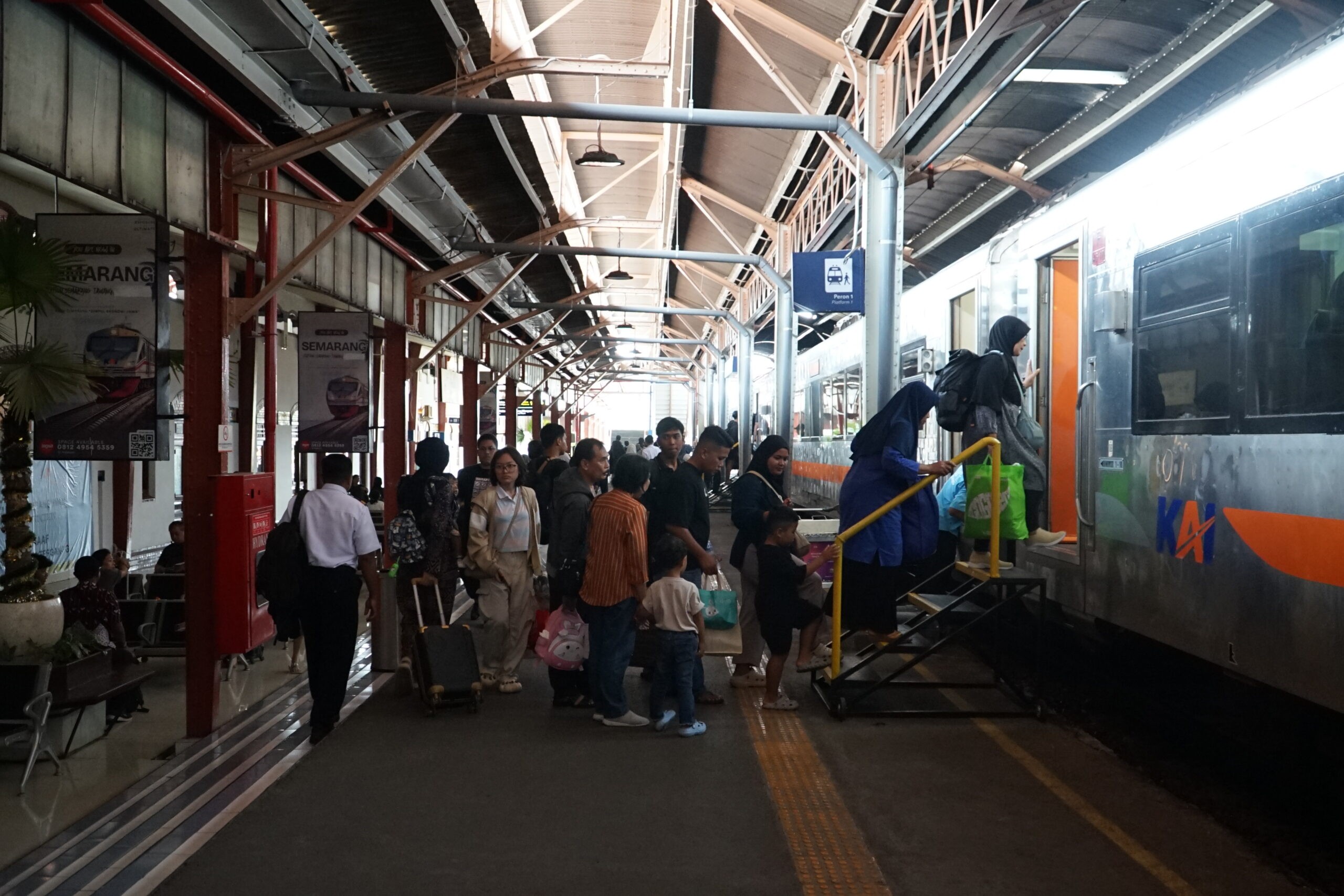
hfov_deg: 60.3
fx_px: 1157
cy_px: 448
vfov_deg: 42.3
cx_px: 672
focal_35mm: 31
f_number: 4
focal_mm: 21
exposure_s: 1/100
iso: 2500
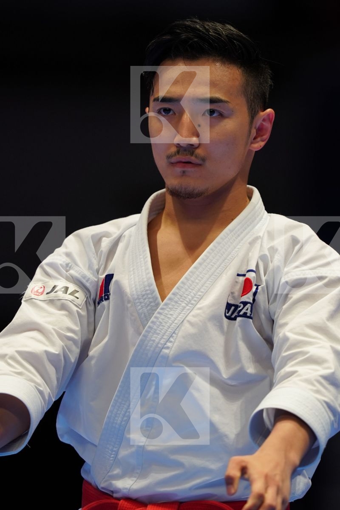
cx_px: 170
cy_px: 255
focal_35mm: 600
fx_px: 8499
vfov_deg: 3.4
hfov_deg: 2.3
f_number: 2.8
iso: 800
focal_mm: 400
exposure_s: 1/500
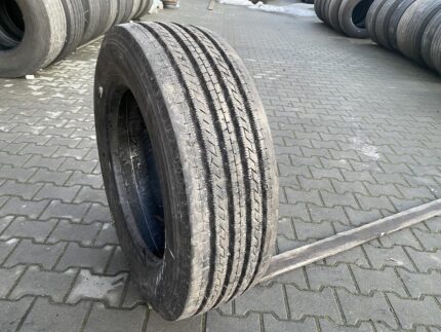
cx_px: 220
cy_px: 166
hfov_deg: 67.3
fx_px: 331
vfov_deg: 53.1
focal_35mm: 26
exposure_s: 1/50
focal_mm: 4.25
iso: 320
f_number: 1.8
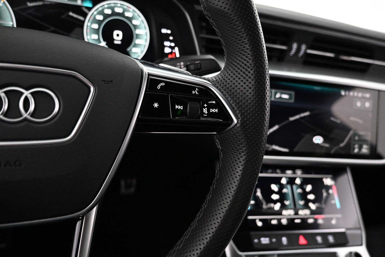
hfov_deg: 73.7
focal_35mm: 24
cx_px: 192
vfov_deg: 53.1
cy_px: 128
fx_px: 257
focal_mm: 16
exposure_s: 1/25
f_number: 3.5
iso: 1600
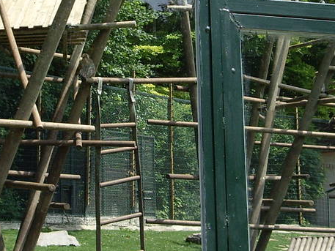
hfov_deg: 14.8
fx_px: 1287
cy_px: 83
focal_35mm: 133
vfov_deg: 11.1
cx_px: 177
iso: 50
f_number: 2.8
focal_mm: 7.9
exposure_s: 1/500
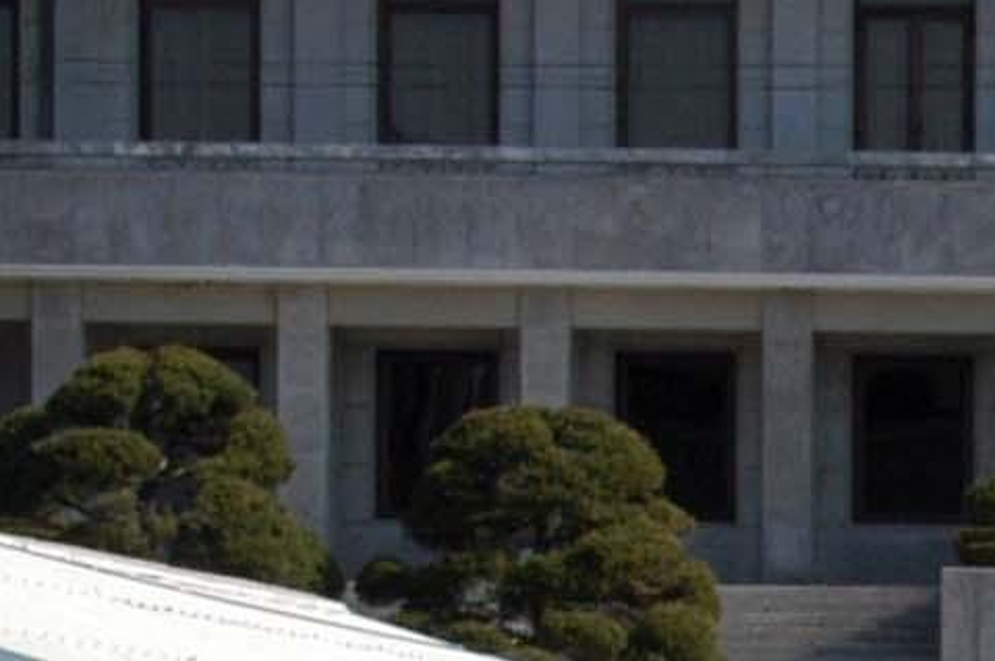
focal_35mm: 301
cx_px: 1557
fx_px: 8311
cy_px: 910
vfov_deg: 4.5
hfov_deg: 6.7
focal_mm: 32
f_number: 10
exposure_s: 1/400
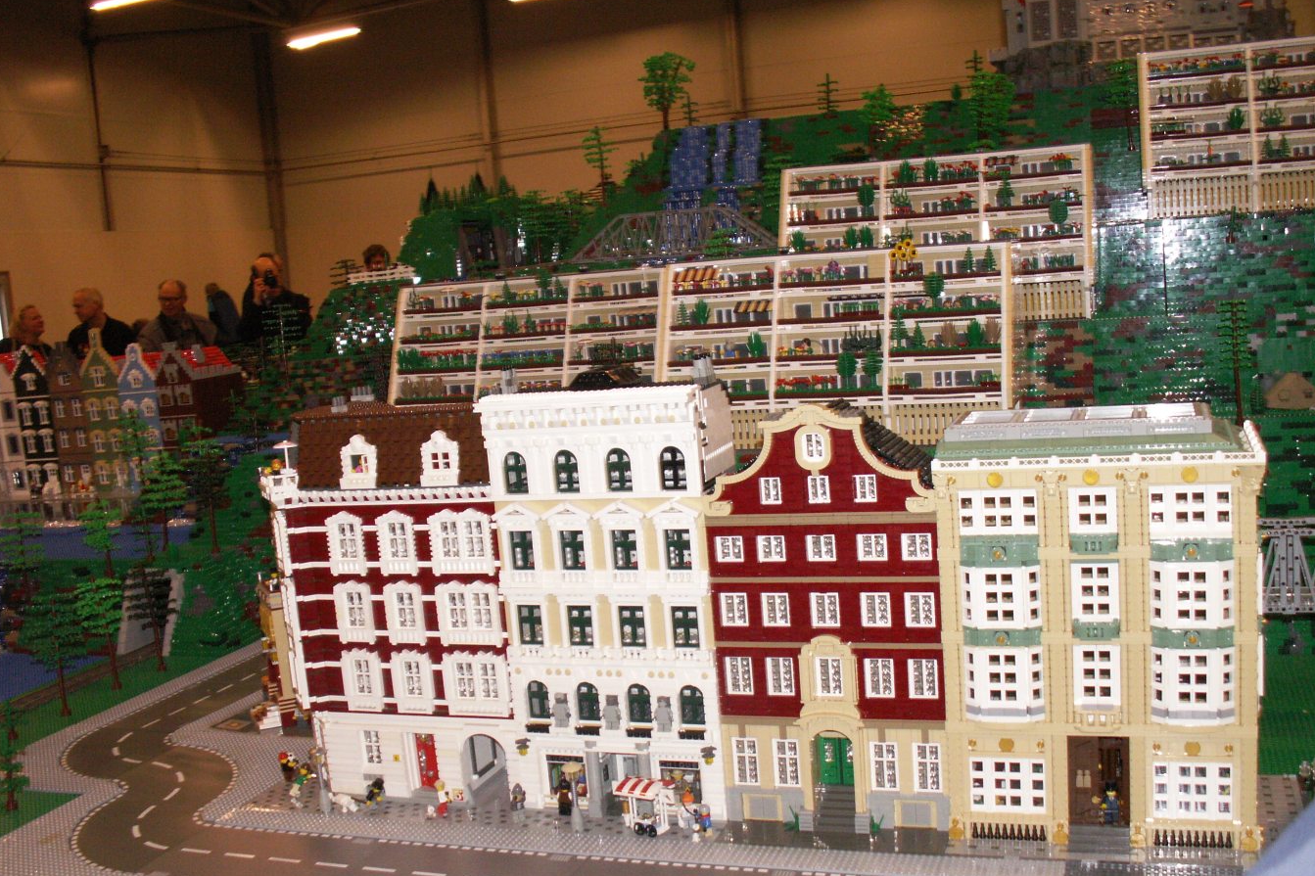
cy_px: 473
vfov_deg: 35.9
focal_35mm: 37
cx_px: 661
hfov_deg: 51.9
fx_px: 1351
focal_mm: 5.86
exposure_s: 1/60
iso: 160
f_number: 2.8
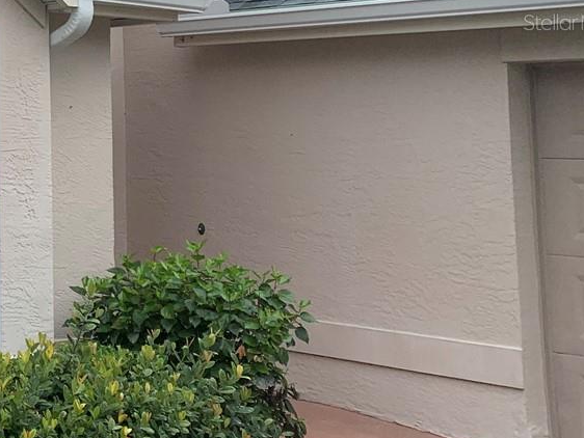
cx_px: -210
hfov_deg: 22.9
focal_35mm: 74
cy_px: 22
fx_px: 1249
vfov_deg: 19.5
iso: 25
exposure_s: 1/1447
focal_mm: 4.25
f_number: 1.8
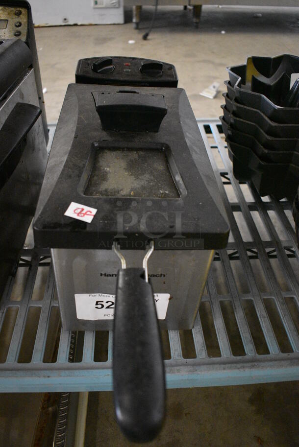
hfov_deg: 43.7
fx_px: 373
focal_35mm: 30
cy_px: 224
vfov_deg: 61.9
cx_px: 150
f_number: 3.5
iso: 5600
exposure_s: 1/125
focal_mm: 20
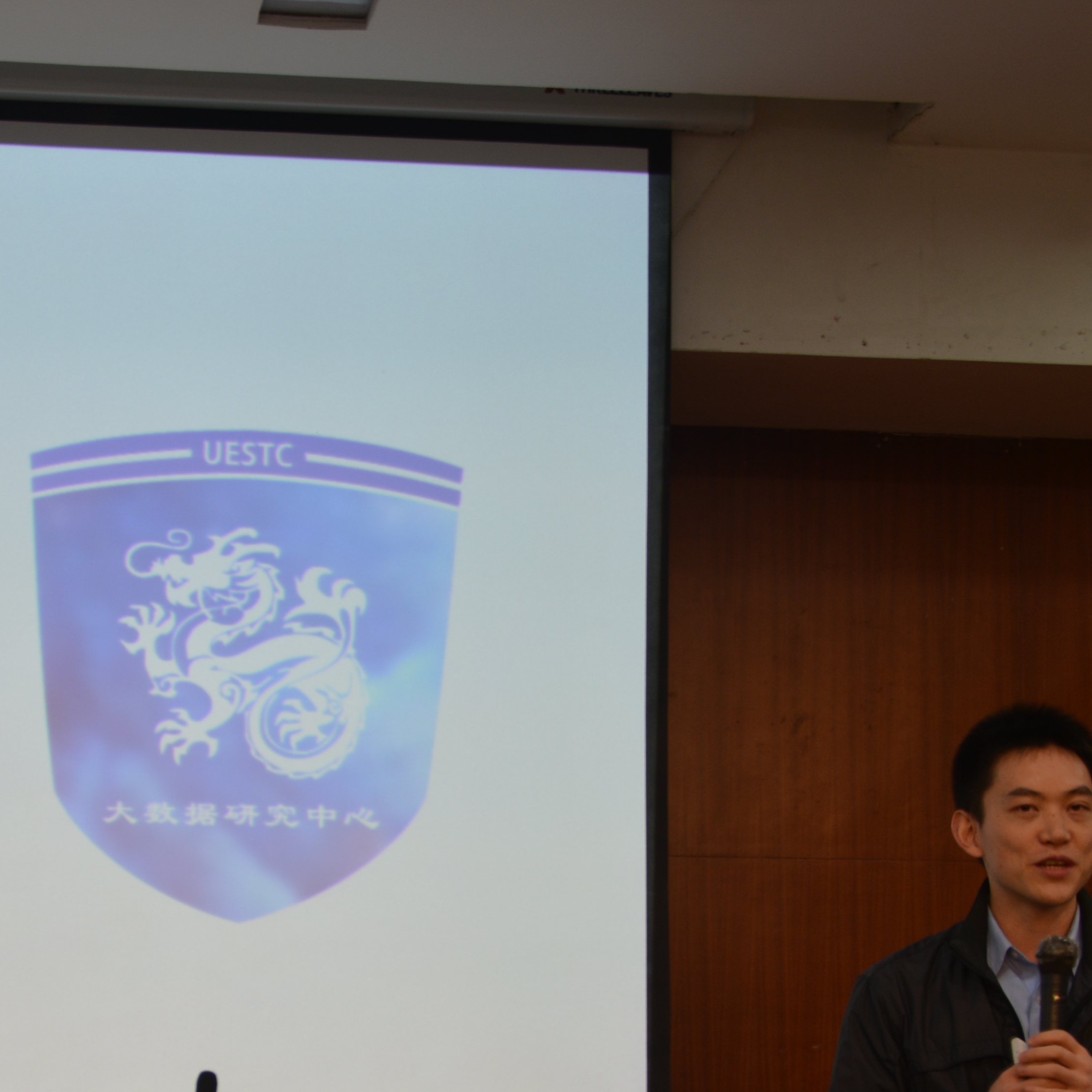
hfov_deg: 19.4
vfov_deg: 19.3
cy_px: 861
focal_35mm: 89
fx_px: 3176
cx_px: 310
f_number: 4
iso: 100
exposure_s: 1/8
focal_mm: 26
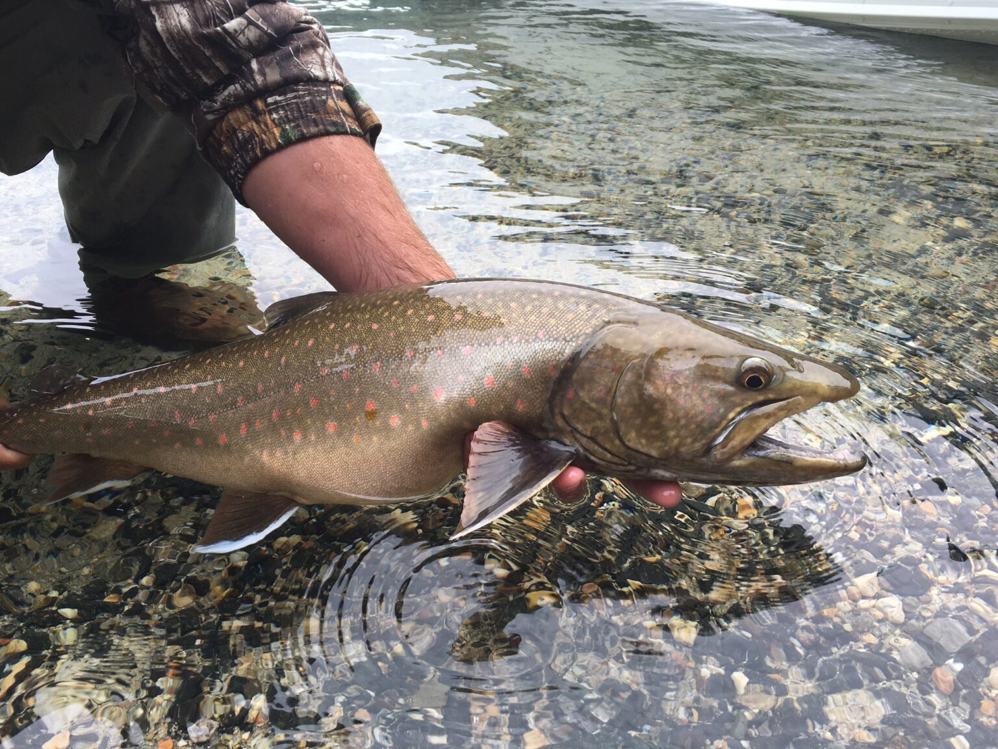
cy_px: 374
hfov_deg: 61.7
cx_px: 499
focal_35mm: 29
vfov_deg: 48.2
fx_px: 836
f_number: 2.2
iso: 25
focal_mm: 4.15
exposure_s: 1/346
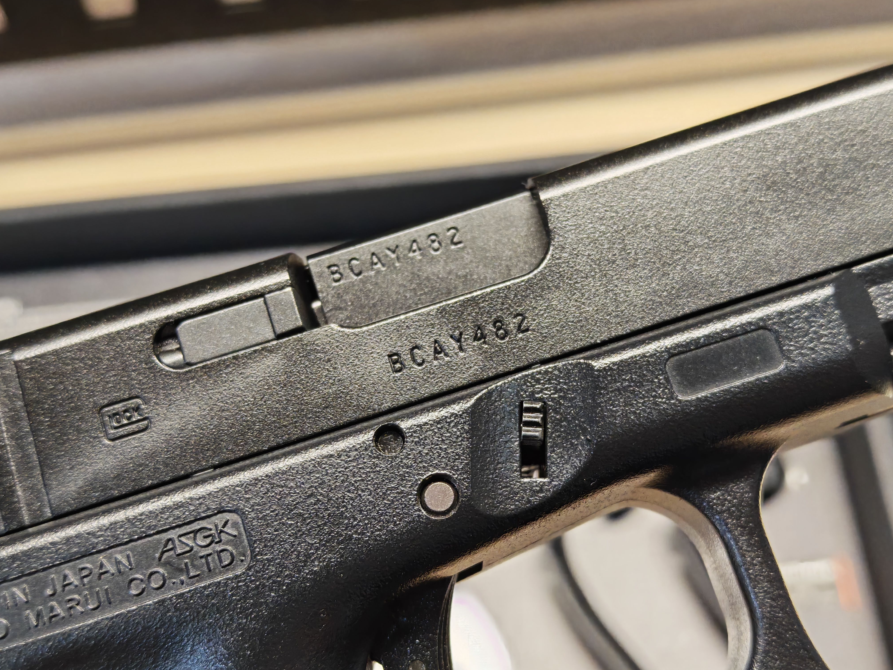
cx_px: 451
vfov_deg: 29.7
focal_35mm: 49
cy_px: 336
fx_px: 1264
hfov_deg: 38.9
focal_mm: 6.83
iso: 160
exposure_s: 1/50
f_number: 2
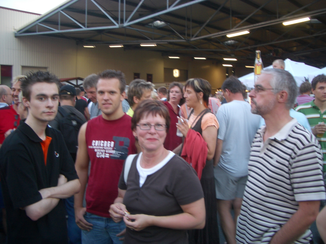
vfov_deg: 40.7
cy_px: 122
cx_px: 163
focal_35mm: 35
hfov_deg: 52.6
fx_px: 330
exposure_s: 1/25
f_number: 2.6
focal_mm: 5.8
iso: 50
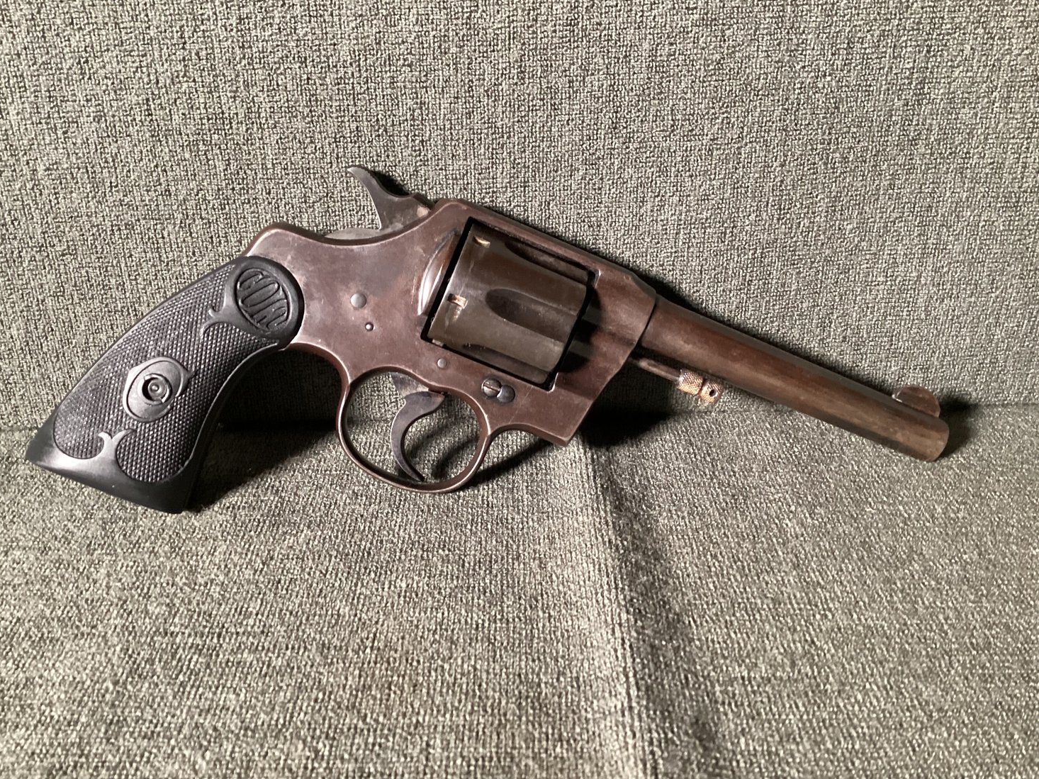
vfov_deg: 44.1
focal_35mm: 32
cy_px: 378
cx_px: 506
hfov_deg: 56.8
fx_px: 960
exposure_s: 1/30
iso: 400
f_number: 2.4
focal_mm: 3.3
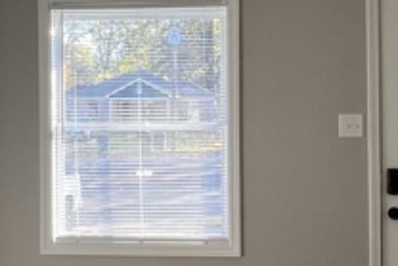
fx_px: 575
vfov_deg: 26.0
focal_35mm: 52
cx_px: 195
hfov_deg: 38.2
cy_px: 109
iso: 80
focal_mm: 1.57
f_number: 1.8
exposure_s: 1/120
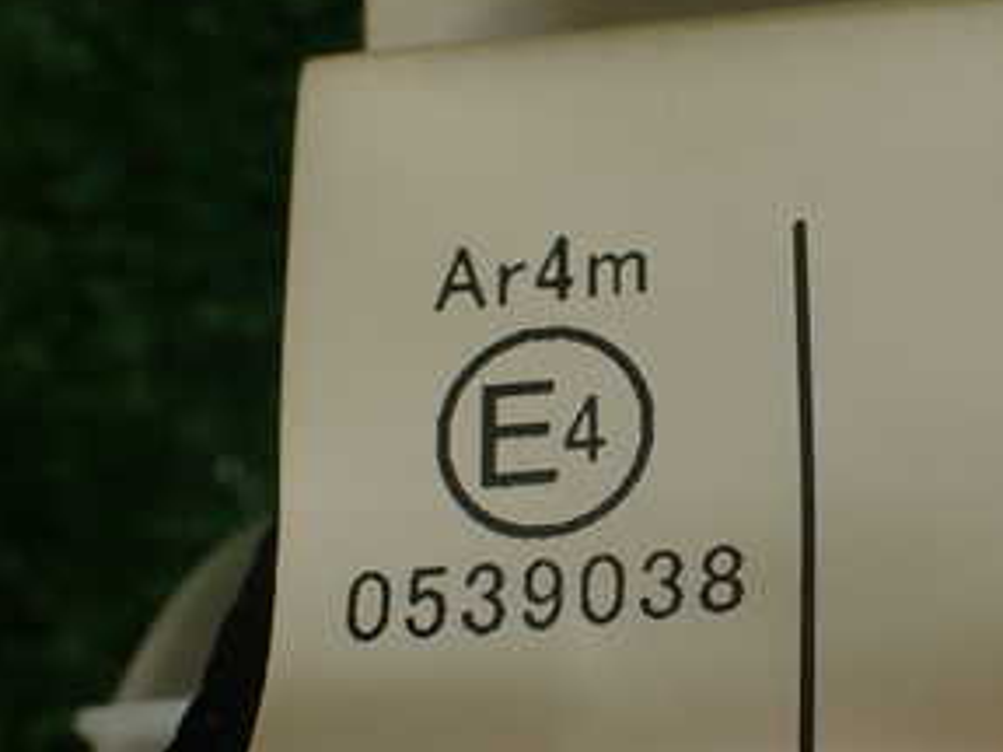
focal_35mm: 67
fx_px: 1941
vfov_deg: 21.9
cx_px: 755
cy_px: 430
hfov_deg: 28.5
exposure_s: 1/80
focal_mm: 5.79
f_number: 3.2
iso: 100
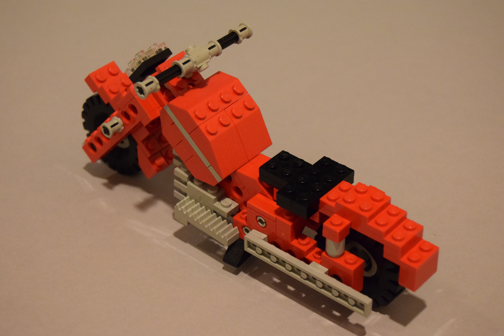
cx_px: 252
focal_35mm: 82
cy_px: 168
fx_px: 1155
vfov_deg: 16.6
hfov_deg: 24.6
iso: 4000
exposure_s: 1/60
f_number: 5.6
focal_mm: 55
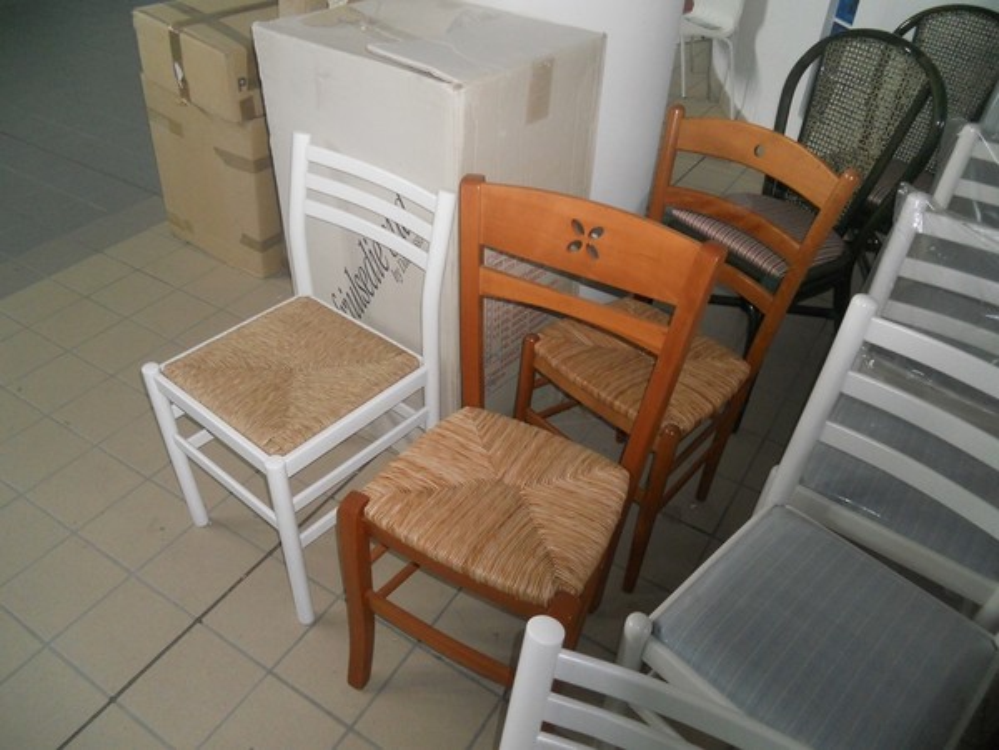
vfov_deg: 51.4
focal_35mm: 27
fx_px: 779
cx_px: 500
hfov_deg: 65.3
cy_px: 375
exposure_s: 1/25
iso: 250
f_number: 3.2
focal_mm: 4.9
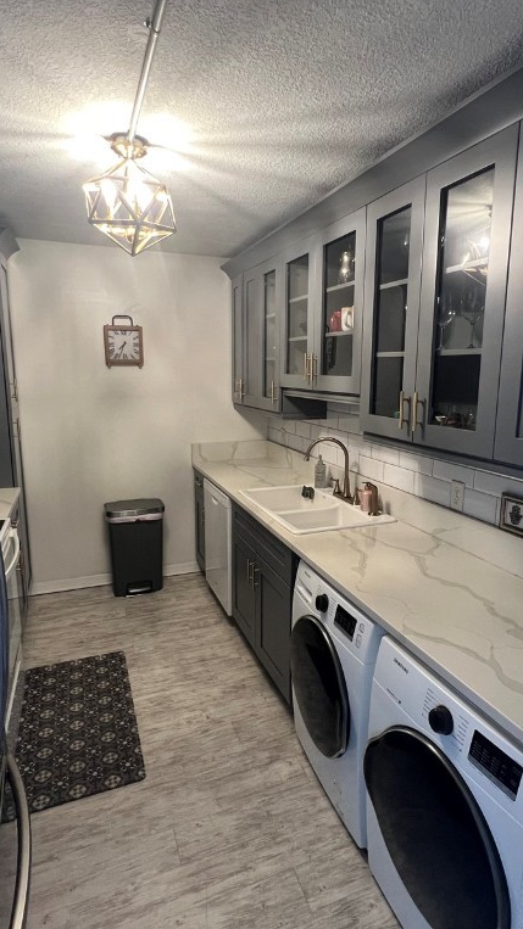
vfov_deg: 89.6
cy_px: 463
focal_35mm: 19
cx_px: 289
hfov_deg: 58.2
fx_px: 469
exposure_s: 1/60
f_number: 1.8
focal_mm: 1.57
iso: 200
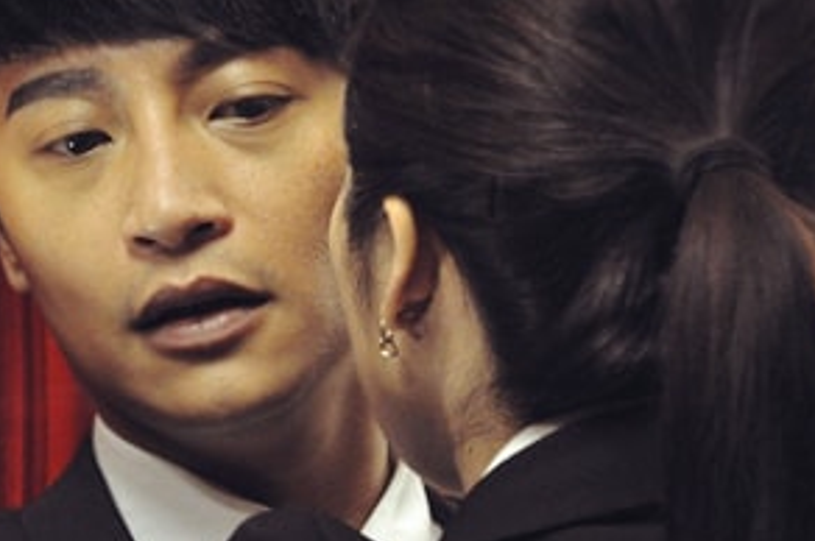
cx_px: 187
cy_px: 280
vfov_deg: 5.3
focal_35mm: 260
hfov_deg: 7.9
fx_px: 5879
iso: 1600
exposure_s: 1/50
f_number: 5.6
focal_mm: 92
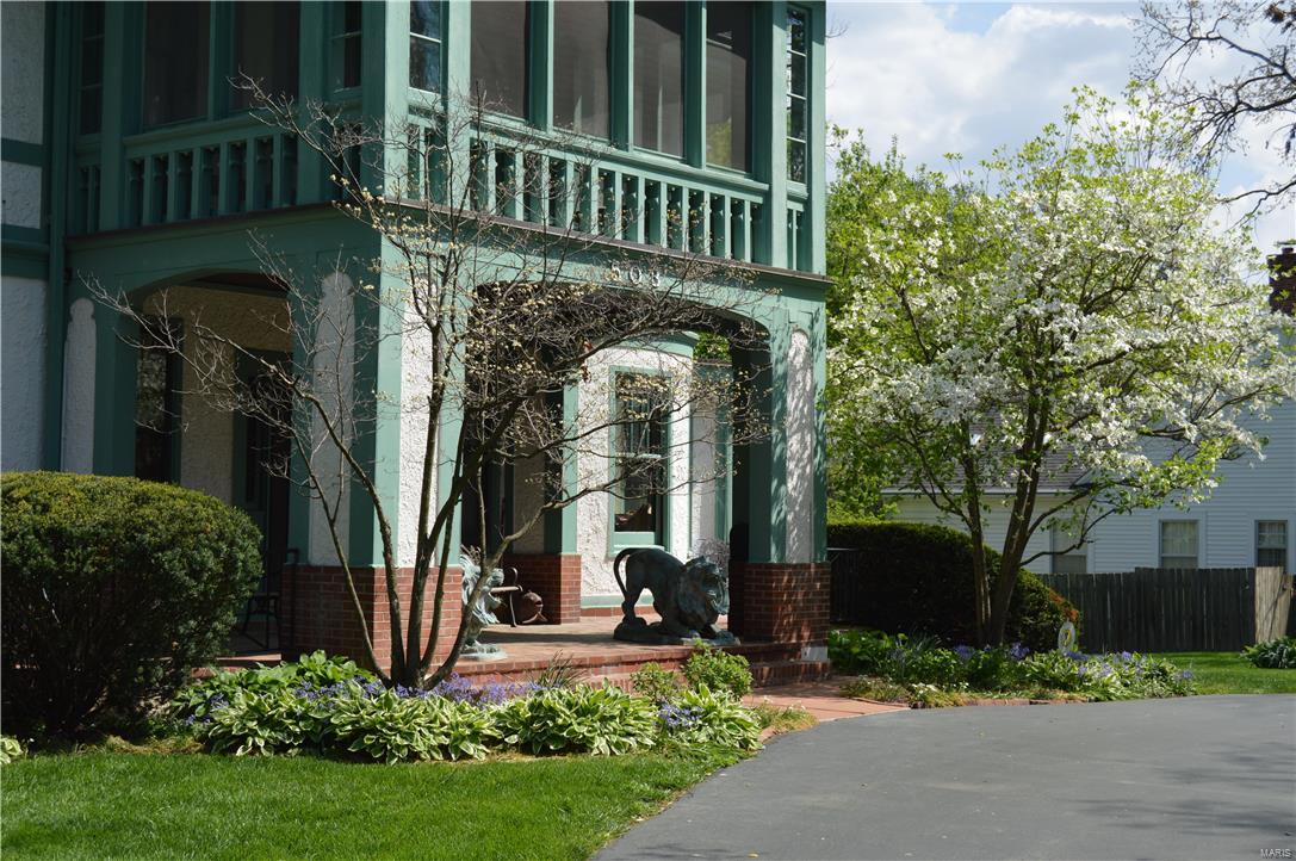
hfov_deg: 35.1
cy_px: 430
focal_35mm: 57
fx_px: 2050
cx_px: 648
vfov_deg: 23.7
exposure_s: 1/250
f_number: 8
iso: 100
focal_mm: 38
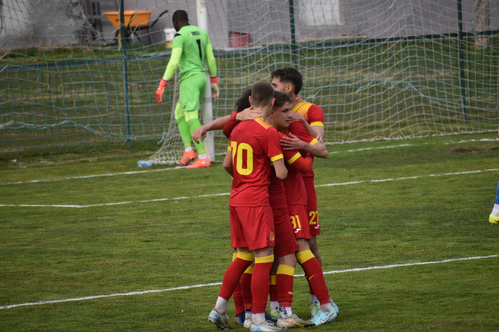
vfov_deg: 3.1
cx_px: 250
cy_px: 166
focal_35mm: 450
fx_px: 6237
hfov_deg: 4.6
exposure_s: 1/500
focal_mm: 300
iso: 220
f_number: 6.3
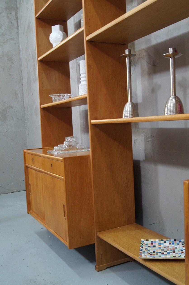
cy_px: 142
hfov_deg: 36.8
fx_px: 284
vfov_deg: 53.2
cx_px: 94
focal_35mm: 36
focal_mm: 24
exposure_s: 1/10
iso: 400
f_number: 8
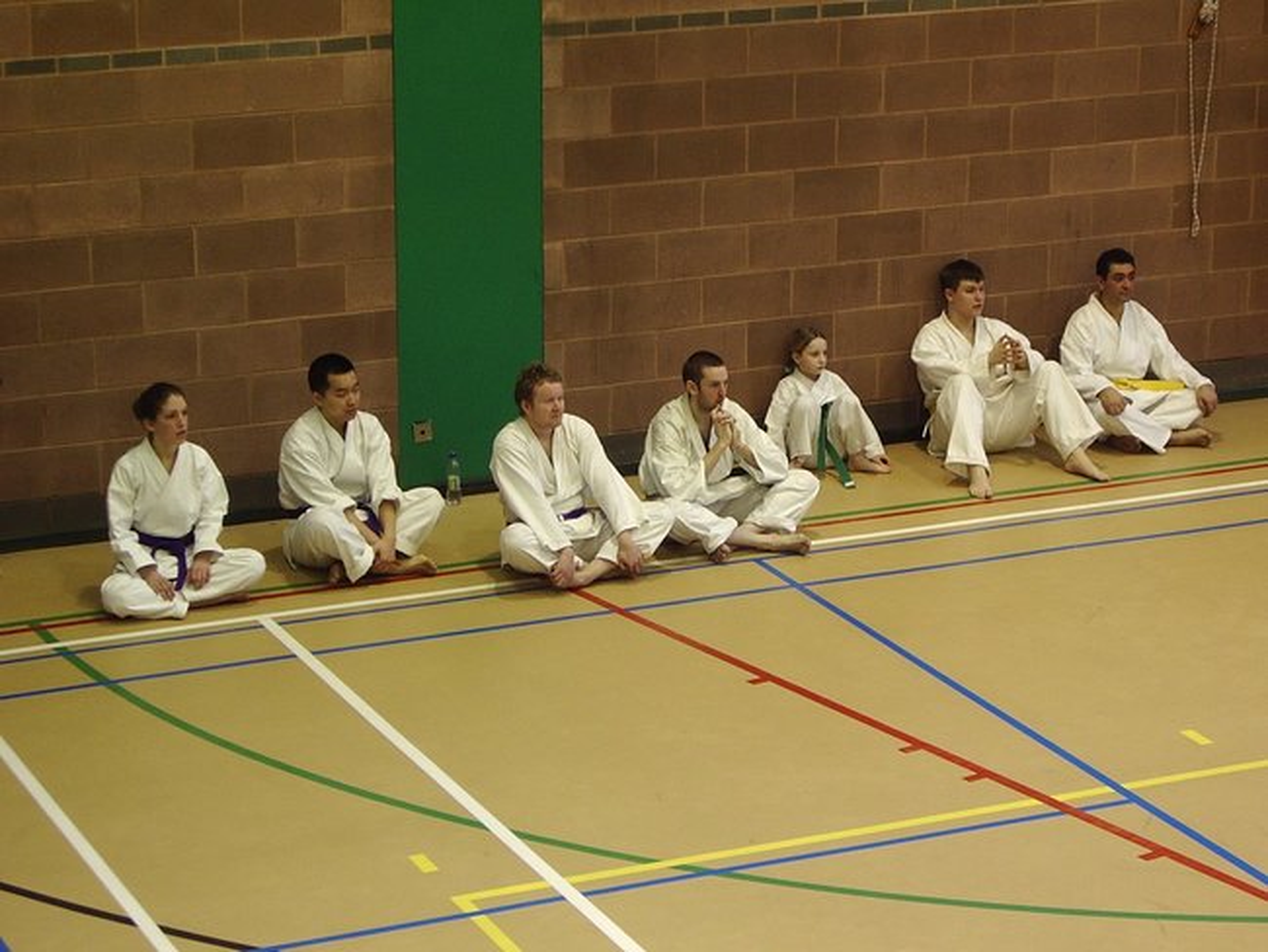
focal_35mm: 96
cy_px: 476
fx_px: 3518
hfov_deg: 20.4
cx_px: 634
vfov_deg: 15.4
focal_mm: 14.6
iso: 100
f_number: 4.4
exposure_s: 1/4
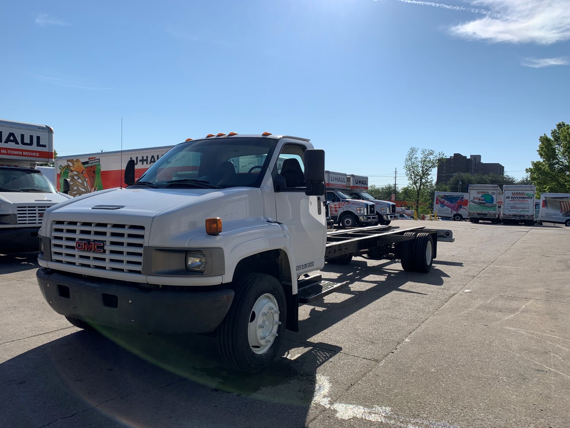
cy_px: 214
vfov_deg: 53.1
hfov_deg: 67.3
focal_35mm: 26
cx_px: 285
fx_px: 428
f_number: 1.8
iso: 25
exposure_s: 1/4274
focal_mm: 4.25
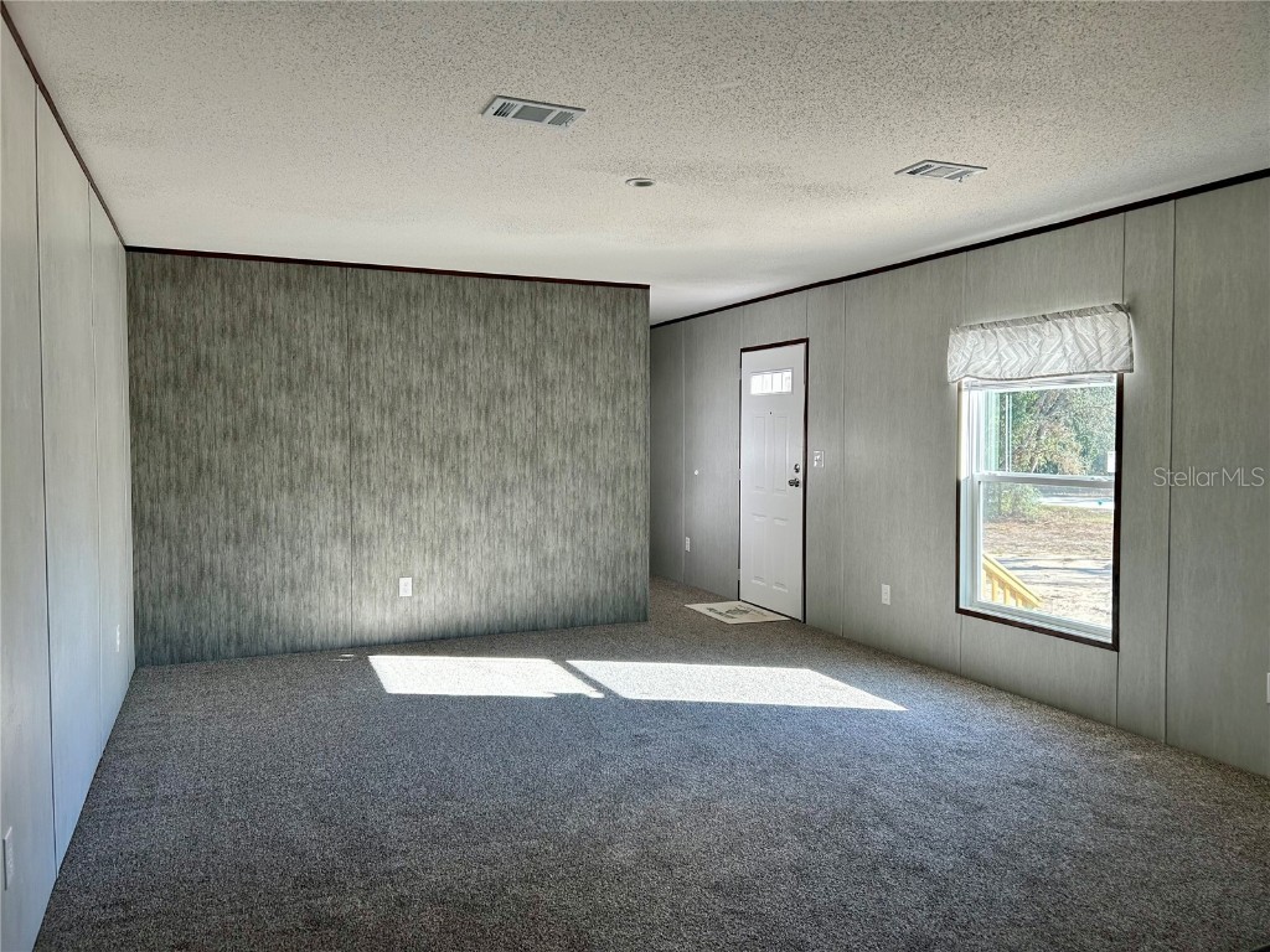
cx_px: 635
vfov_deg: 53.1
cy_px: 476
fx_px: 954
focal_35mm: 26
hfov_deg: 67.3
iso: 64
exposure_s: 1/154
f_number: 1.5
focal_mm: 5.7
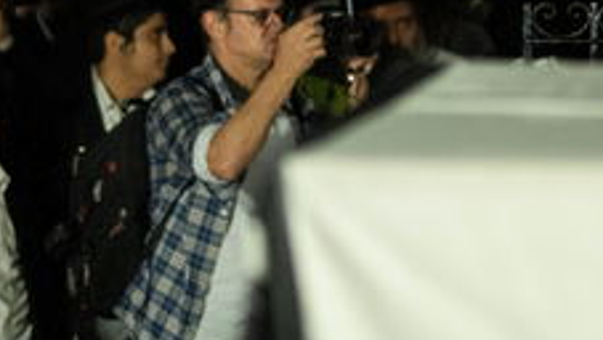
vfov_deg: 5.4
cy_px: -86
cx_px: 537
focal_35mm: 226
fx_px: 3616
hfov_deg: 9.5
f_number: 1.6
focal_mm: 35
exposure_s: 1/1600
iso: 3200
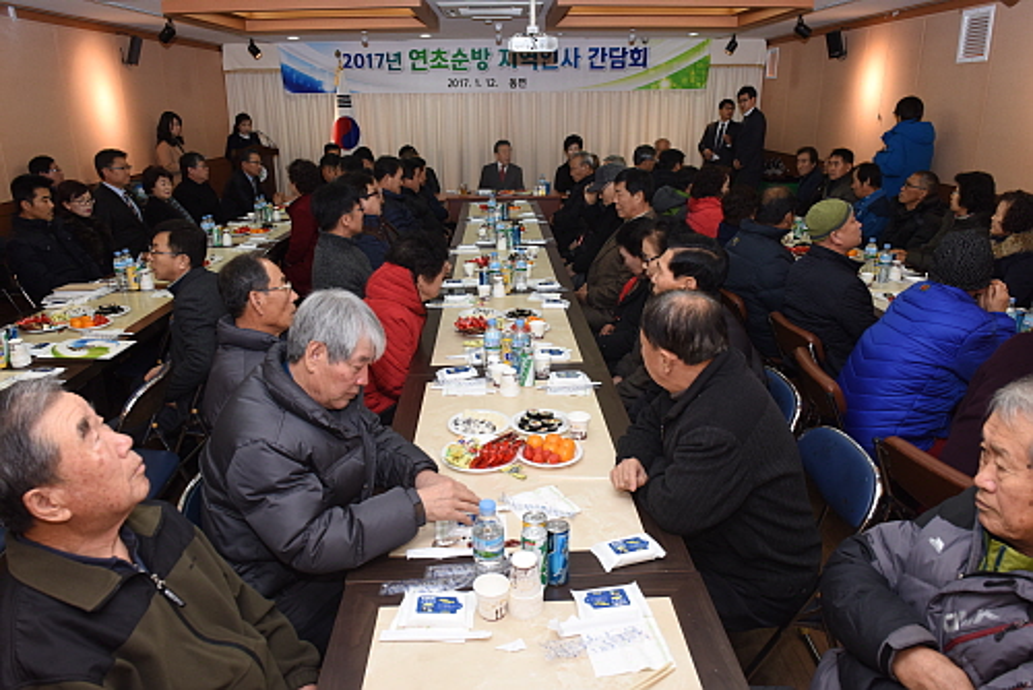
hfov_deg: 73.7
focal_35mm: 24
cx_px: 516
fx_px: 689
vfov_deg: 53.2
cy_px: 345
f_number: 7.1
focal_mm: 24
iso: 800
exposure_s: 1/60
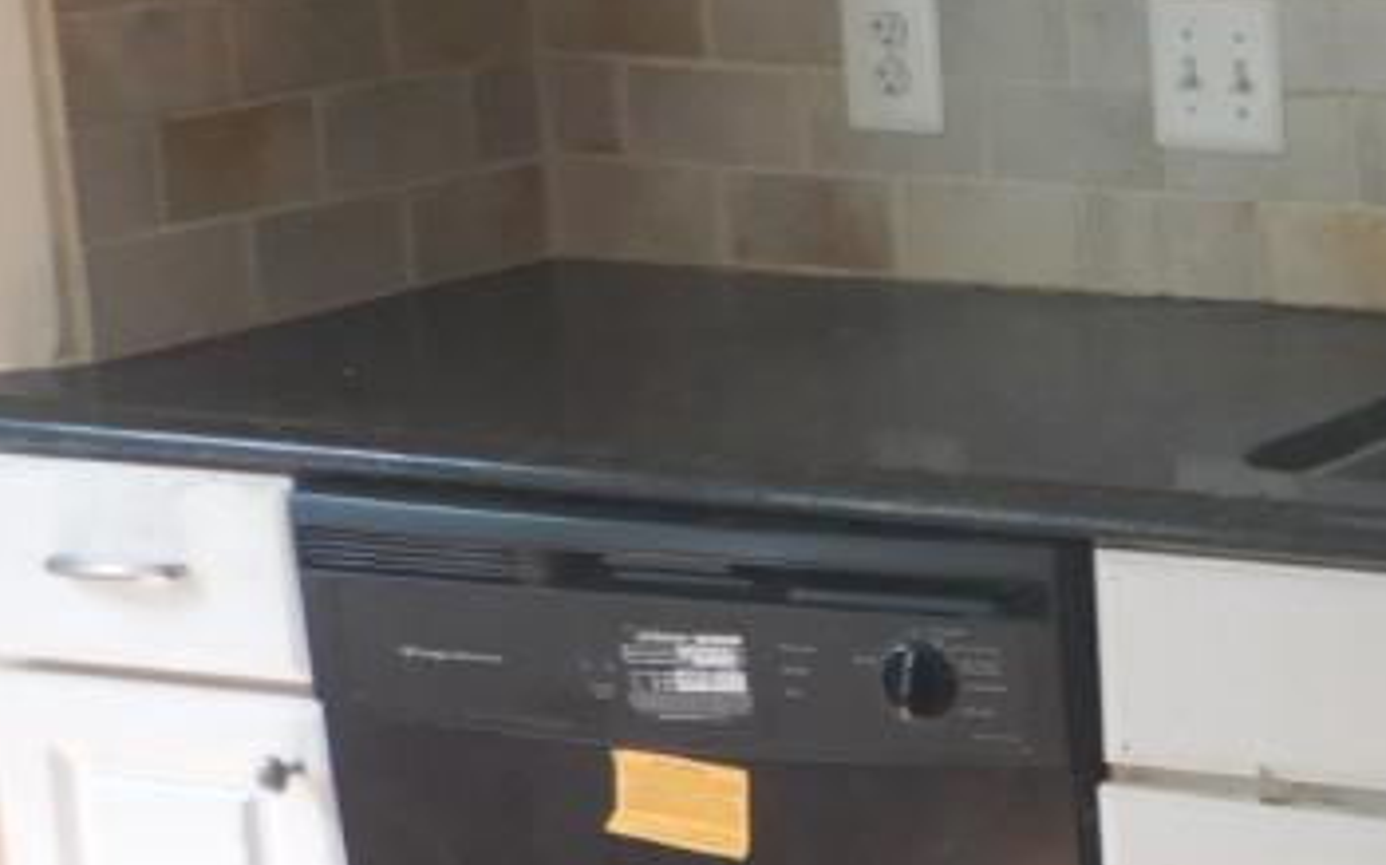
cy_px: 581
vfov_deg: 11.3
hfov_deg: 15.1
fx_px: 4380
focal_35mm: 116
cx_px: 2650
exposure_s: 1/50
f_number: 2.8
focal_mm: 4.3
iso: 125
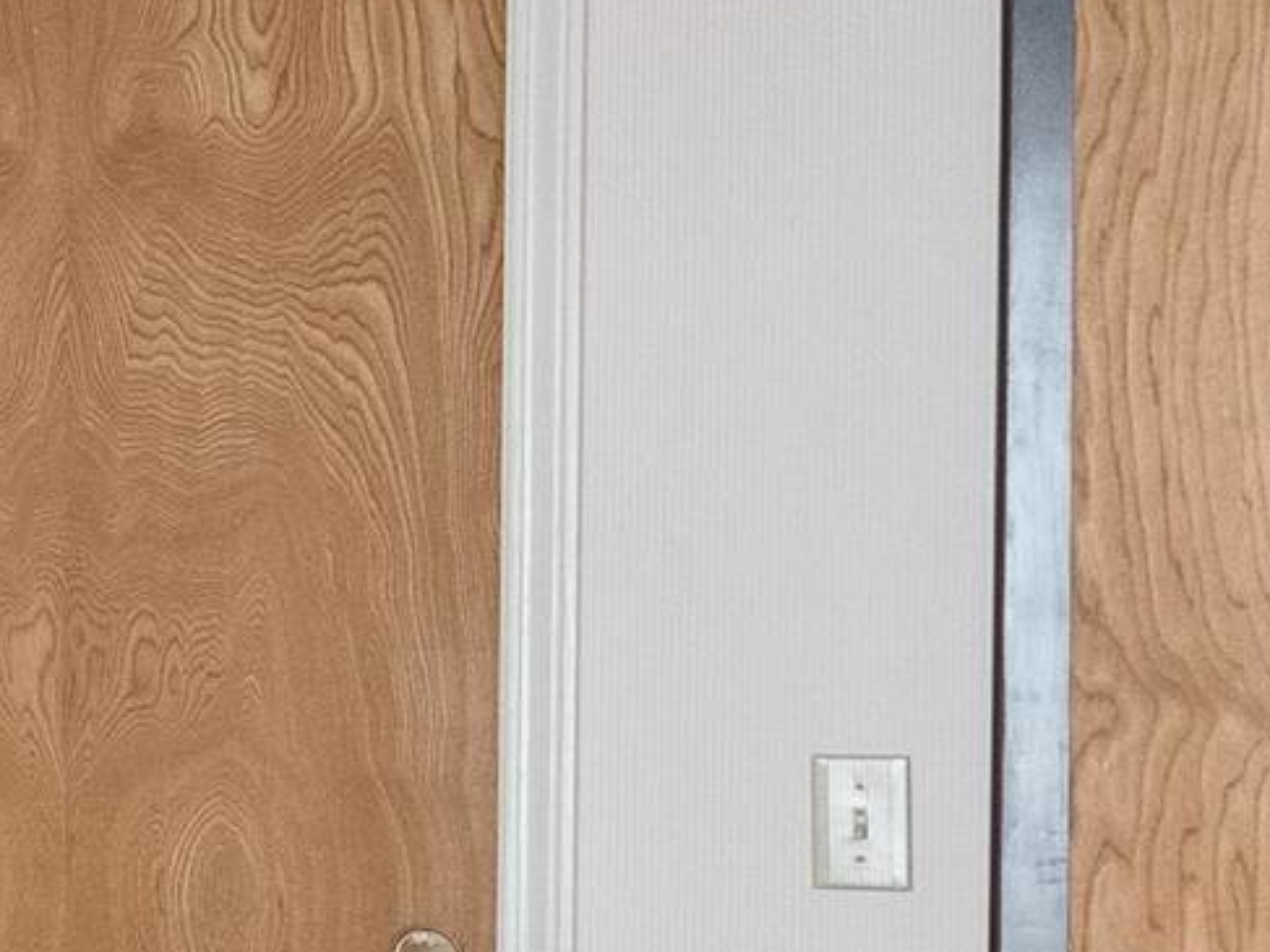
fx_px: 3338
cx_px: -1573
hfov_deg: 15.2
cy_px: 636
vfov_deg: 16.2
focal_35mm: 91
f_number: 7.1
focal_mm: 10
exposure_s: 1/3
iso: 1000
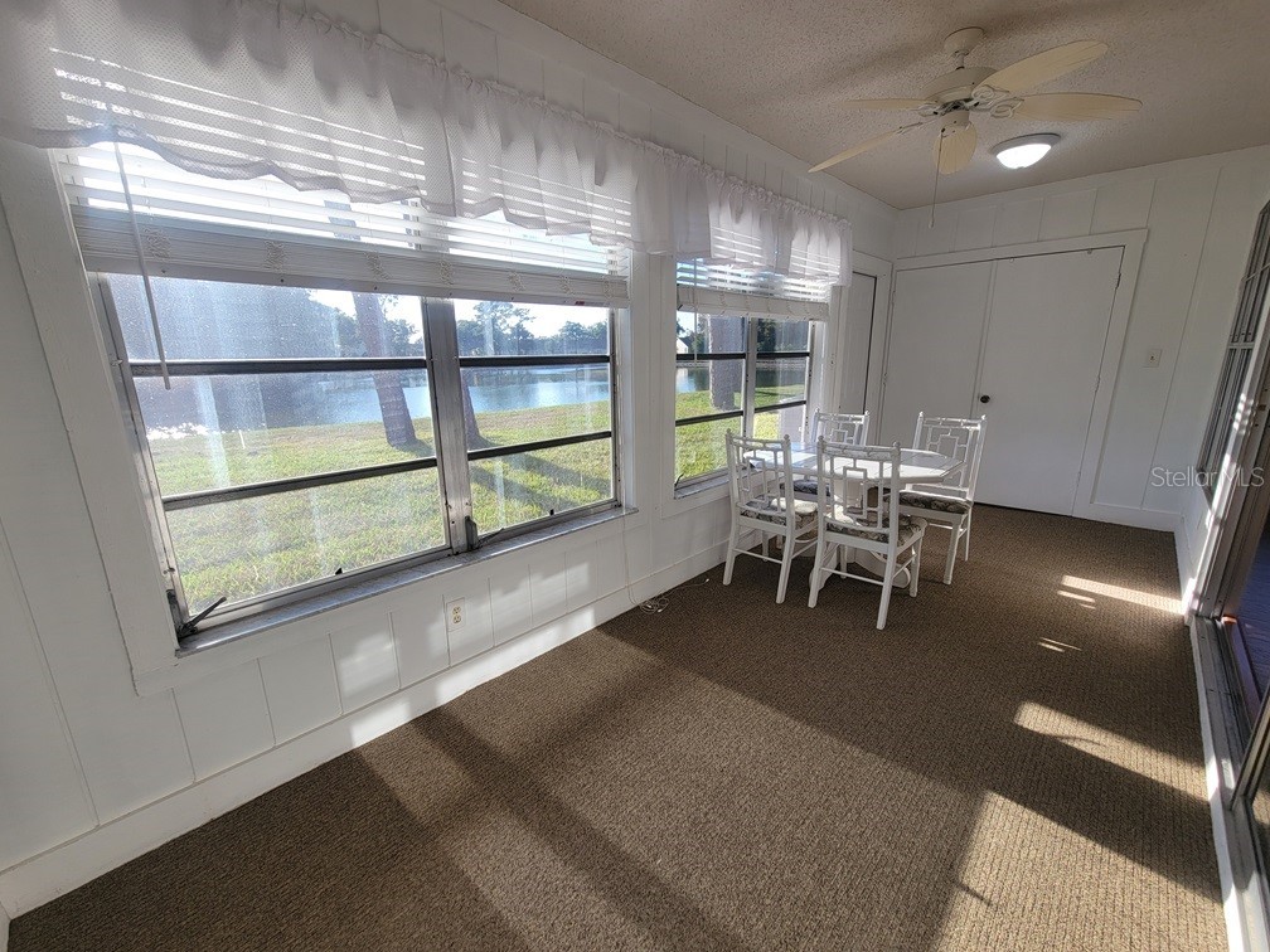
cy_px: 476
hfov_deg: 106.2
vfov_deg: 89.9
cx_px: 635
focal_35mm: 13
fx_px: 477
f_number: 2.2
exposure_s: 1/149
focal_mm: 2.2
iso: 50
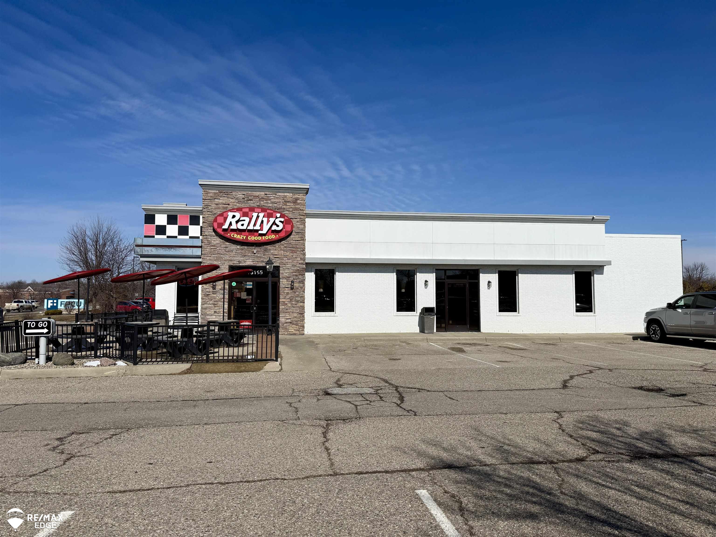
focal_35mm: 24
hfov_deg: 71.6
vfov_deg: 56.8
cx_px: 358
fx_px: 496
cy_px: 268
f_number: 1.78
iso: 80
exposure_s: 1/14286
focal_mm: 6.76
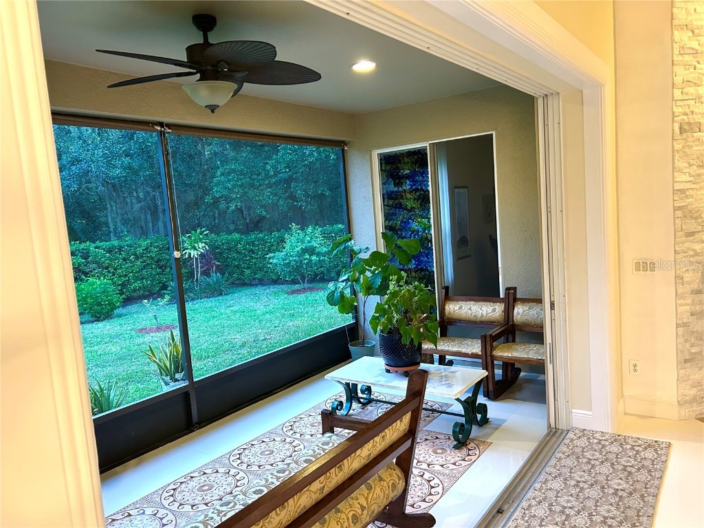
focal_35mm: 26
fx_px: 529
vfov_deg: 53.1
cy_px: 264
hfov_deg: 67.3
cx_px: 352
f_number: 1.5
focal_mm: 5.7
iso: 400
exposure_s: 1/60
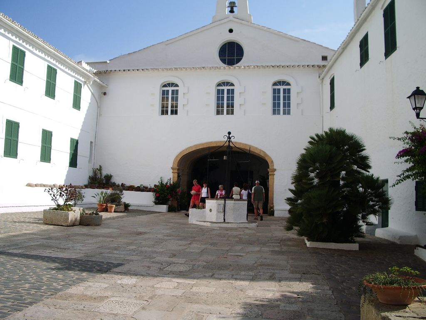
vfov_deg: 40.7
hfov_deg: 52.6
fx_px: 431
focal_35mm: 35
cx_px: 213
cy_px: 160
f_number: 4.3
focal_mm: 5.8
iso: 50
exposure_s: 1/500
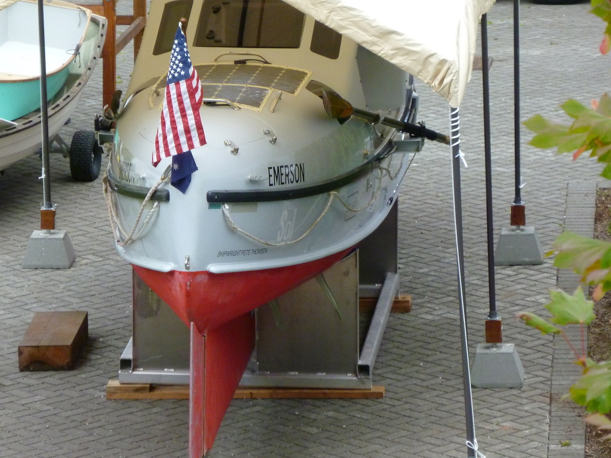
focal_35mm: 253
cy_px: 210
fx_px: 4467
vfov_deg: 5.9
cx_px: 253
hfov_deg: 7.8
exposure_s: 1/125
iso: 320
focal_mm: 36
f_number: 5.9
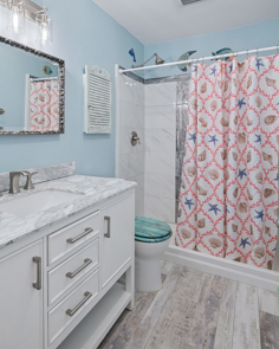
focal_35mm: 20
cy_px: 175
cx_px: 118
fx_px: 206
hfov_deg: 67.7
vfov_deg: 80.4
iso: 400
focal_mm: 14
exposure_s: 1/100
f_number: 9
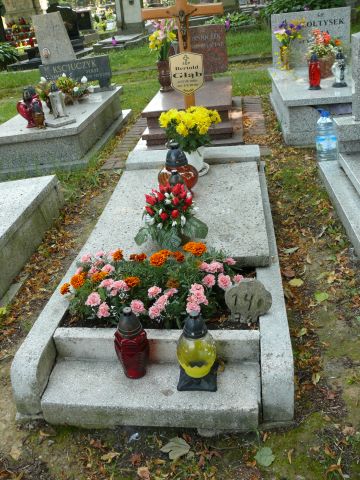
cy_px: 240
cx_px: 180
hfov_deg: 40.7
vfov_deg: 52.6
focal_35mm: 35
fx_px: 485
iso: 100
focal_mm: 7.4
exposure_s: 1/100
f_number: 3.2
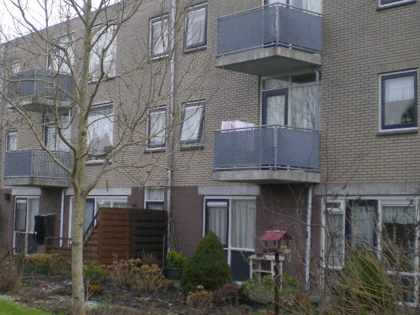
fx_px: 740
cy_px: 158
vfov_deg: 24.0
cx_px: 120
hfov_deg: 31.3
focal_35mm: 61
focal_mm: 6.3
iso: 106
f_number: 3.1
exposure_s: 1/167
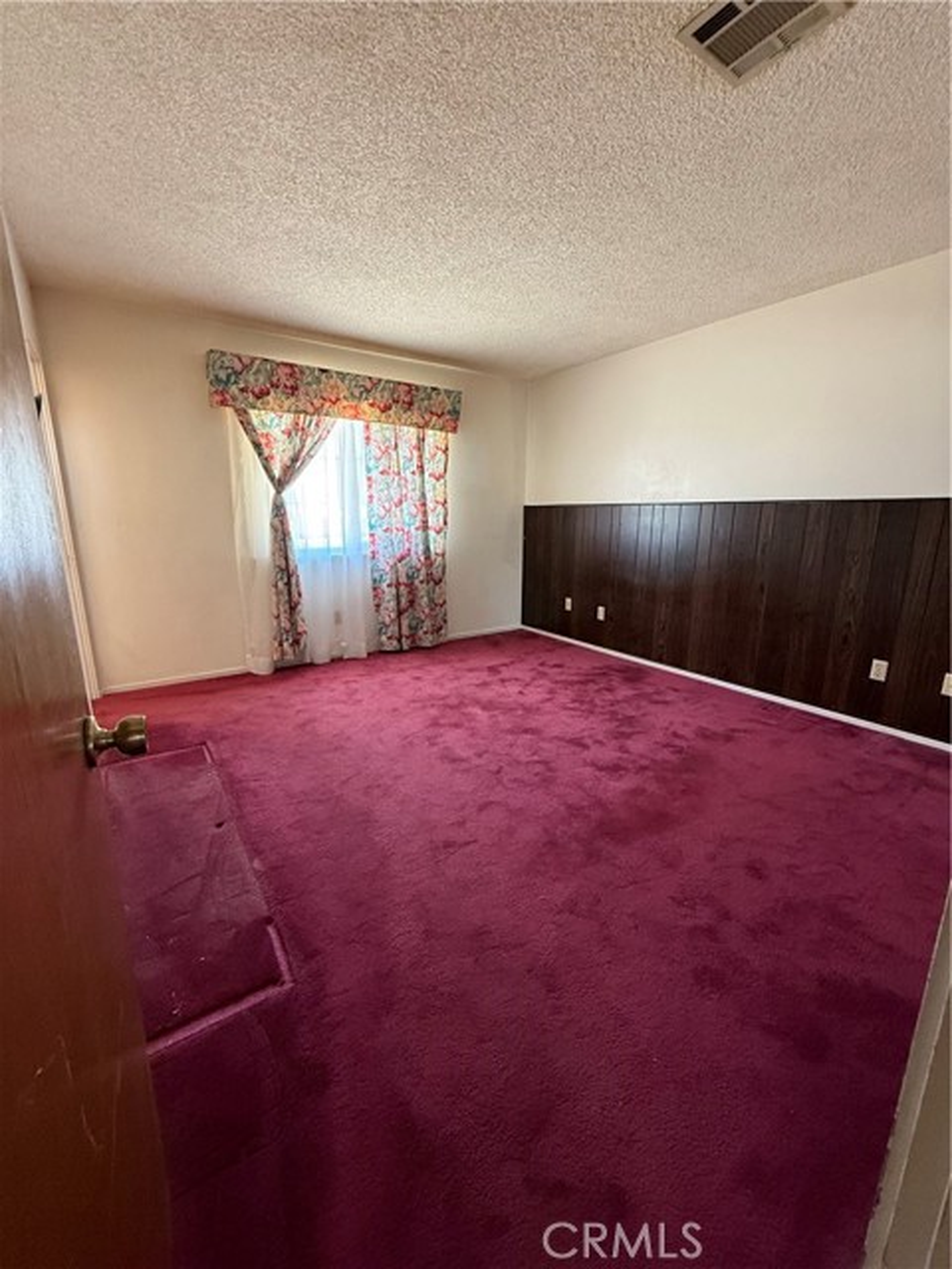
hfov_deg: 85.7
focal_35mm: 14
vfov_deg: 102.1
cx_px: 476
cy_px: 634
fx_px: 513
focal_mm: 2.22
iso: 400
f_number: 2.2
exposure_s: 1/60
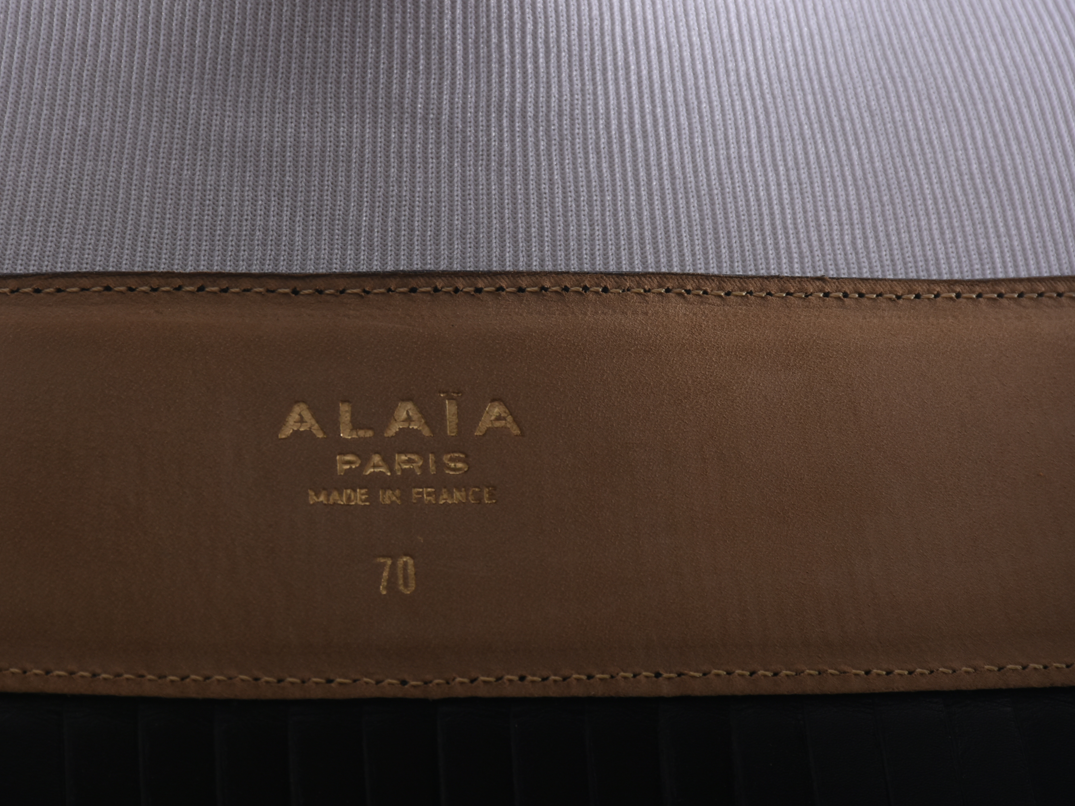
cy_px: 403
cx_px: 478
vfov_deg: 6.5
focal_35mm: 227
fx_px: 7049
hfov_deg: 8.7
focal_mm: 140
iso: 200
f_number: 11
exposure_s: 1/200
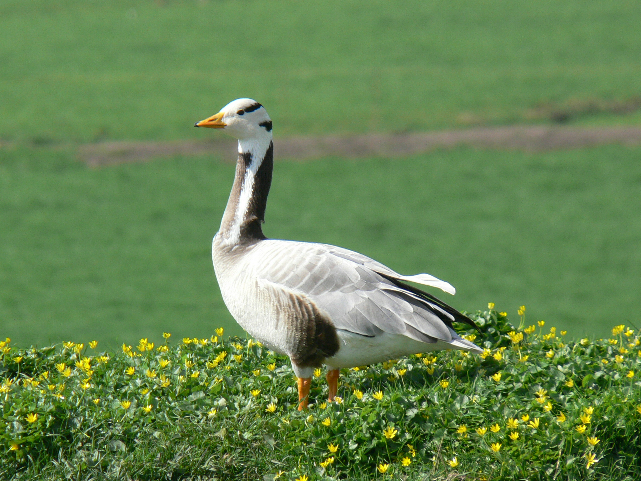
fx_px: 7777
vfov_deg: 3.5
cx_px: 320
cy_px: 240
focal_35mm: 420
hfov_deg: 4.7
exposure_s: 1/400
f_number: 5.6
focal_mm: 88.8
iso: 100
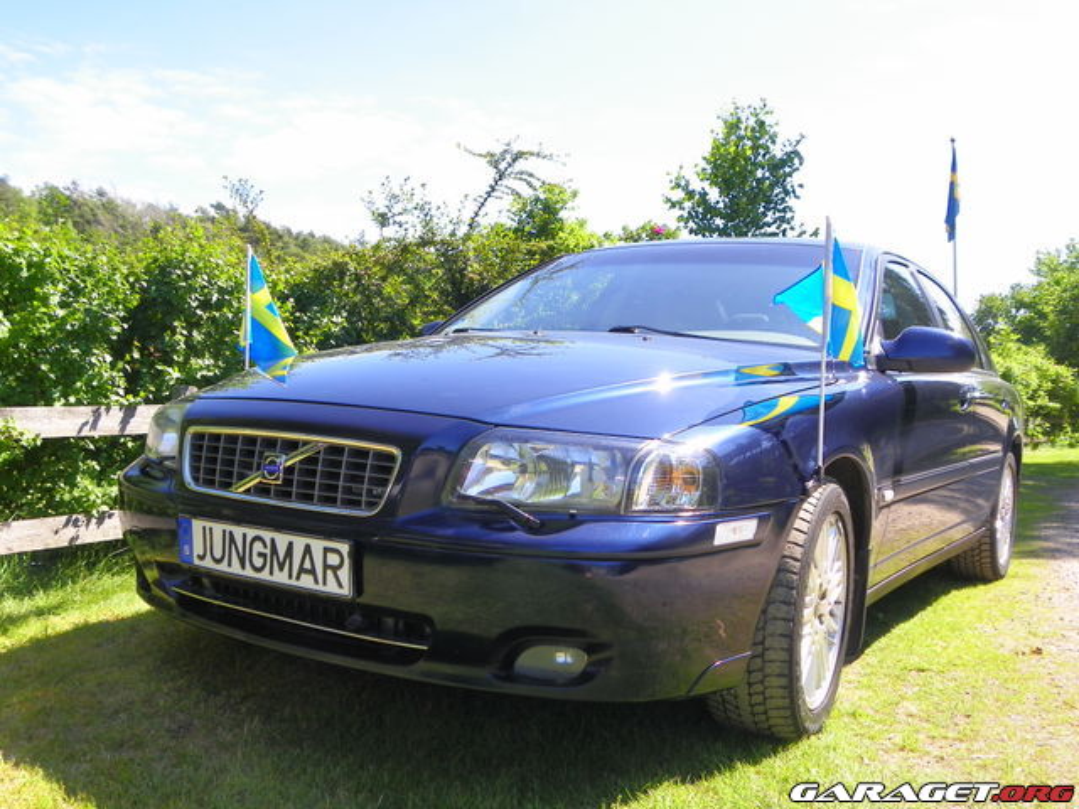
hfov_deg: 55.4
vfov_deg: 42.9
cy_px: 404
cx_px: 540
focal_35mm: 33
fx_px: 1029
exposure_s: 1/250
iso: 64
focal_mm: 5.9
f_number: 3.2
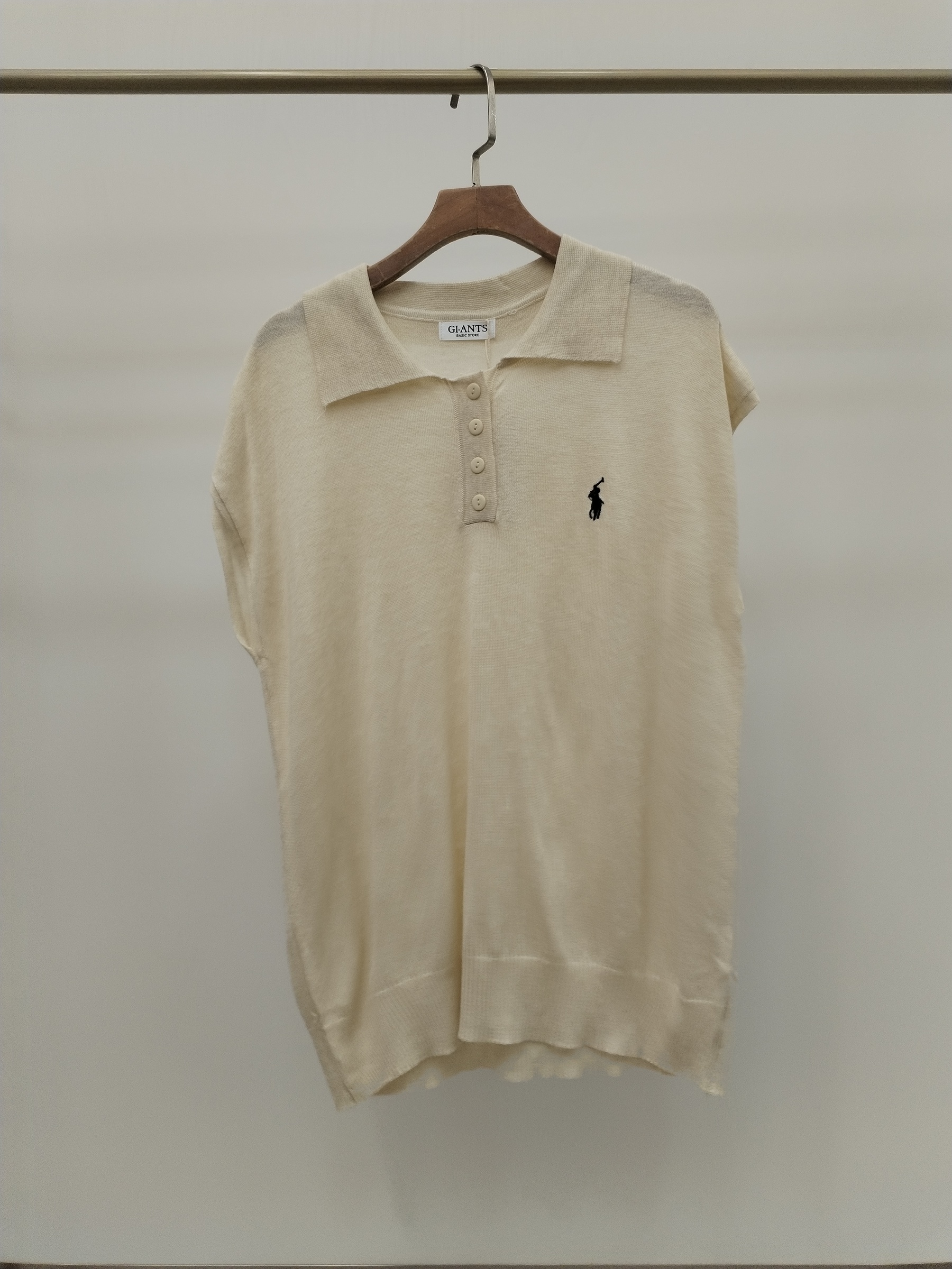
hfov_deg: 48.2
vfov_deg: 61.7
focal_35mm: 29
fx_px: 1063
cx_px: 476
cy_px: 634
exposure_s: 1/120
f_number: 1.8
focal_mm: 4.75
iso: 165
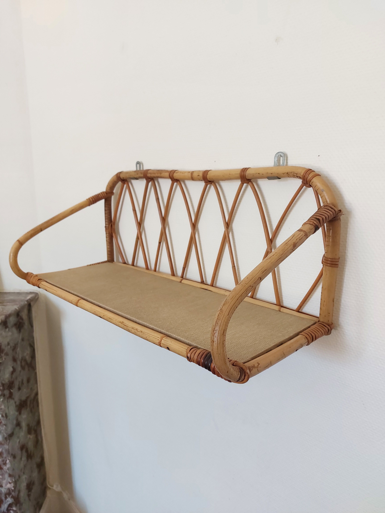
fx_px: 371
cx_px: 192
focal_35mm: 25
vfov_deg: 69.4
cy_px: 256
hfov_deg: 54.9
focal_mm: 5.23
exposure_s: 1/100
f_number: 1.8
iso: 250
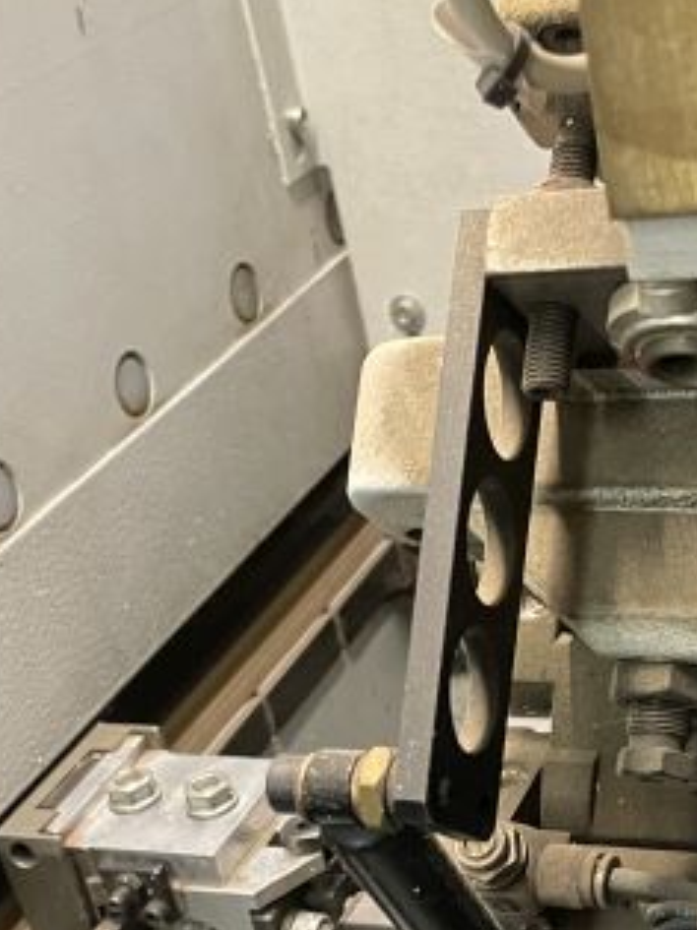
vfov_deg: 28.1
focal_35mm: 66
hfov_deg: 22.1
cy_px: 862
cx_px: 511
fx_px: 1773
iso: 320
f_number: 1.6
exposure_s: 1/50
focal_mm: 4.2
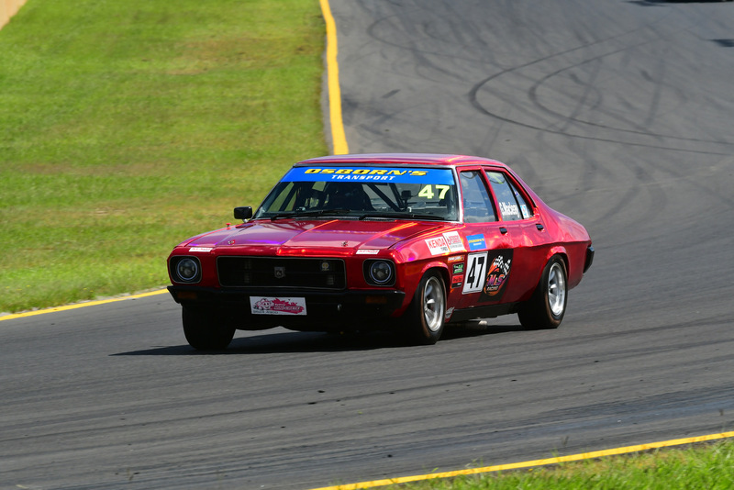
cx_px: 367
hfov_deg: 5.1
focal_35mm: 405
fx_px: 8260
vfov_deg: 3.4
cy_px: 245
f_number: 13
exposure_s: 1/500
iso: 400
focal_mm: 270
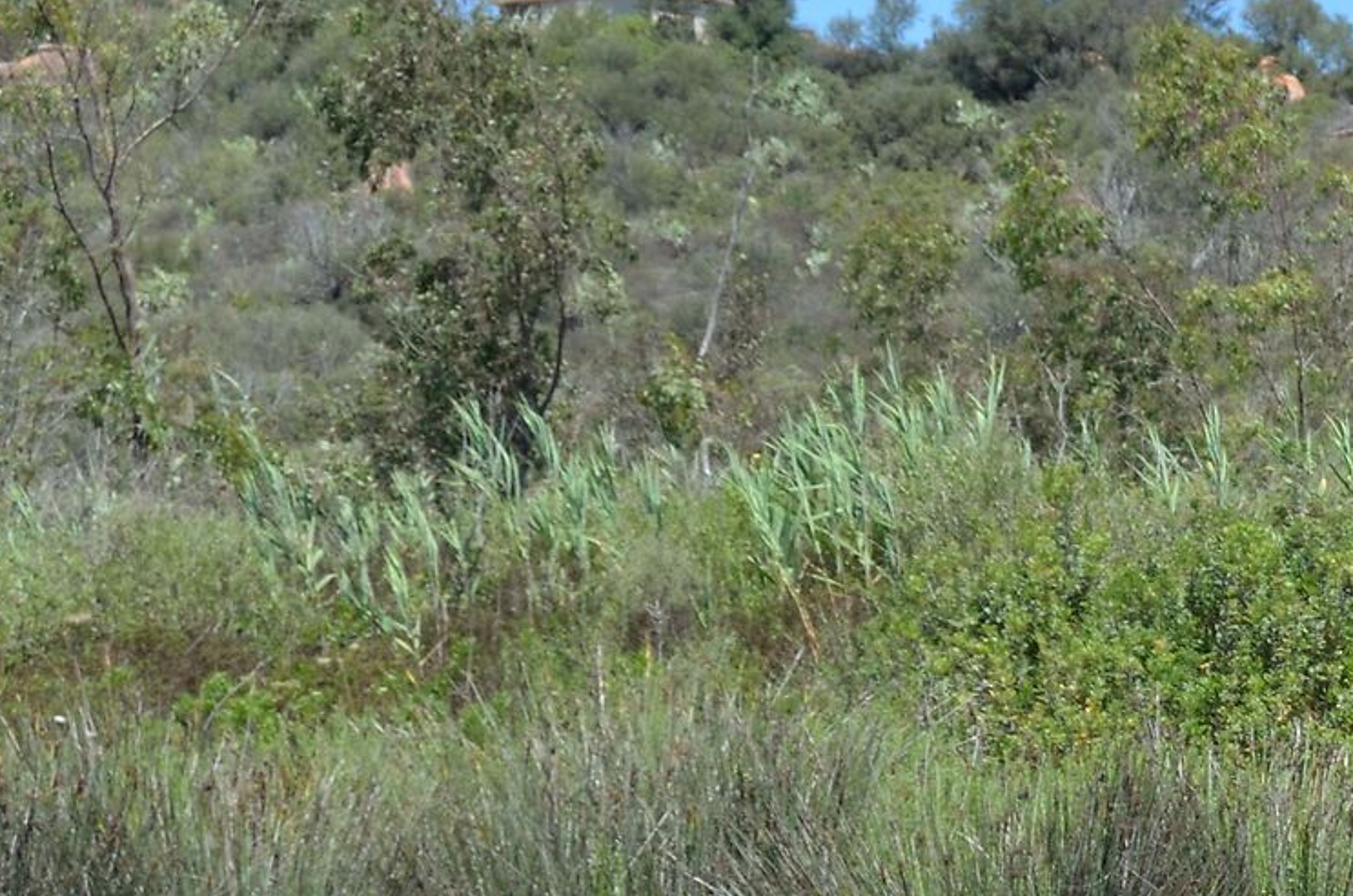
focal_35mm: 126
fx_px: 4725
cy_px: 1140
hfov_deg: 14.9
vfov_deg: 10.6
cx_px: 2160
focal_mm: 26
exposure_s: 1/320
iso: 200
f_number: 9
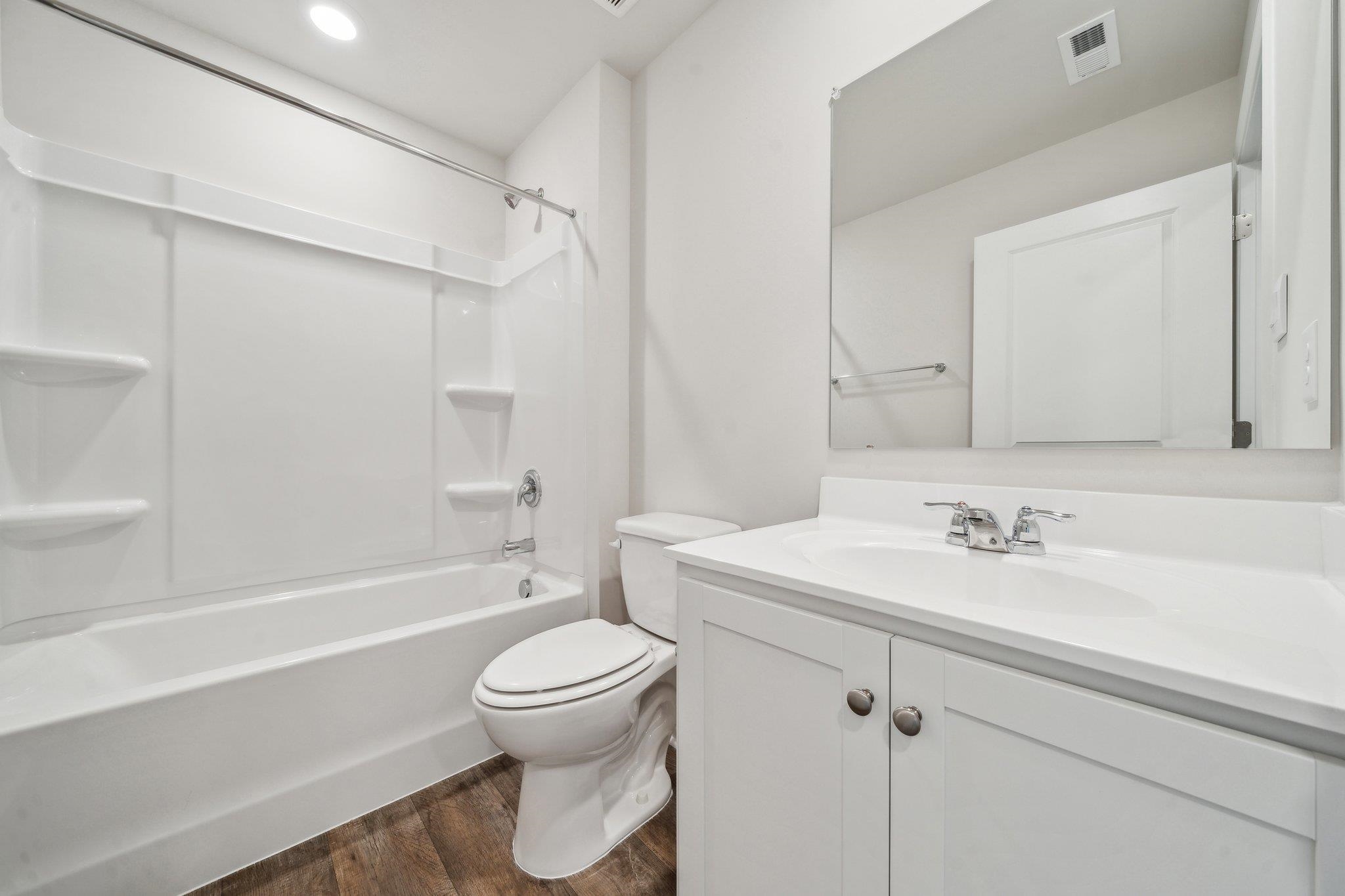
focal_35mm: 12
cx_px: 672
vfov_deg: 90.0
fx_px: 448
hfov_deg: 112.6
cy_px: 448
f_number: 8
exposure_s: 1/6
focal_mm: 12
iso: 125
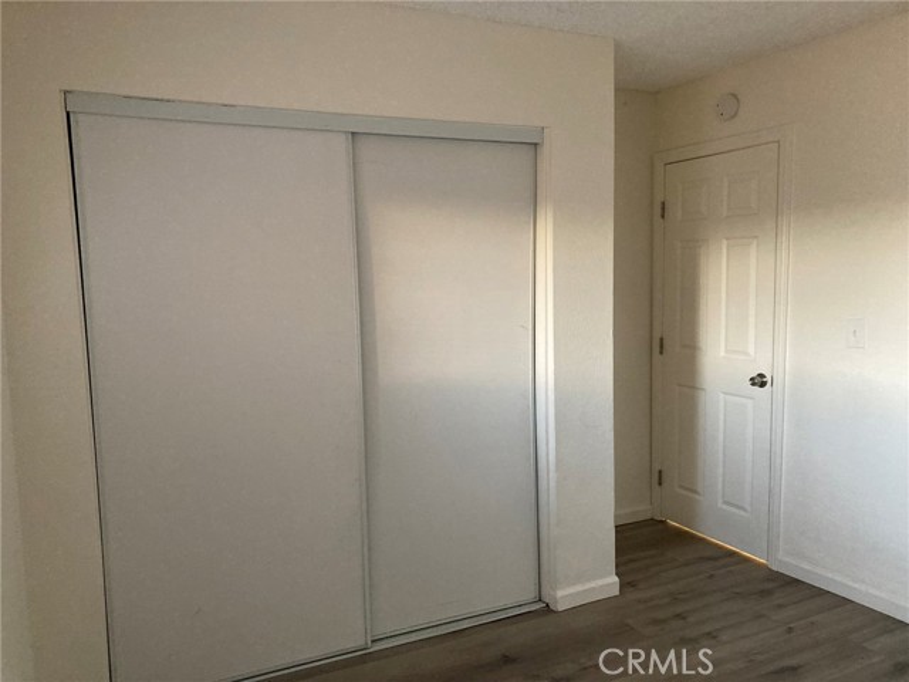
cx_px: 454
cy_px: 341
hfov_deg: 63.4
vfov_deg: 49.7
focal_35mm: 28
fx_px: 735
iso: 320
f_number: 1.8
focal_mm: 3.99
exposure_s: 1/58
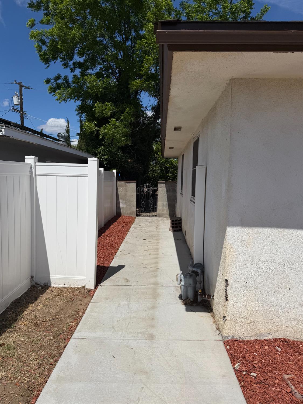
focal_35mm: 24
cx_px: 152
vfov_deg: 71.6
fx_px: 280
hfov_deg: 56.8
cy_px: 202
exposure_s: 1/22727
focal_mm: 6.76
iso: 80
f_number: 1.78
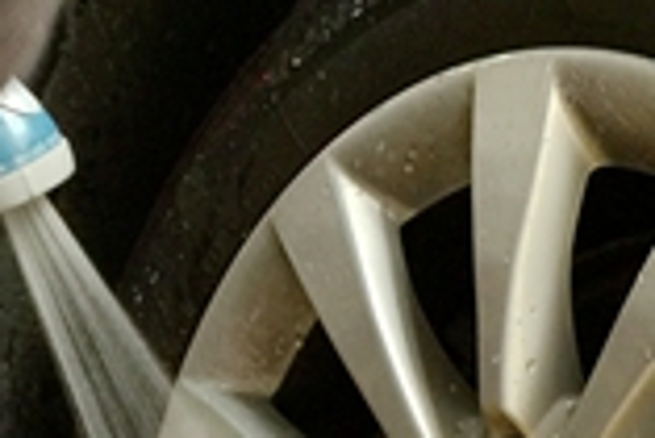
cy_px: 409
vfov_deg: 11.8
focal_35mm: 115
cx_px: 163
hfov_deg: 17.7
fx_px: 2094
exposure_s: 1/17
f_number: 2.2
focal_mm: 4.15
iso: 40
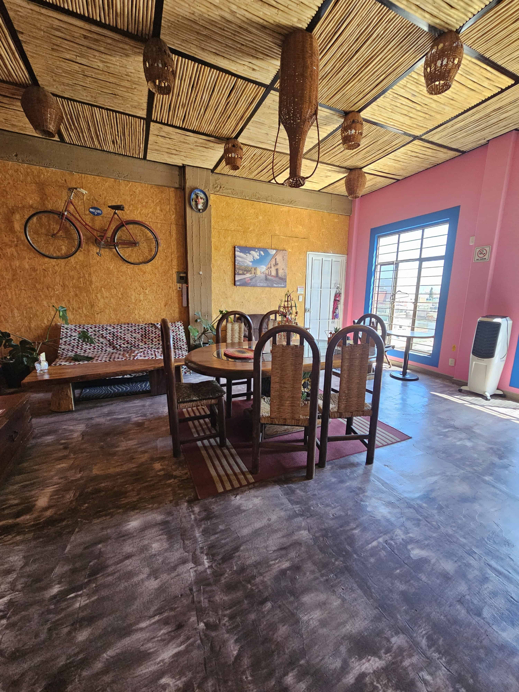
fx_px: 260
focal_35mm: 13
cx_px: 260
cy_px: 346
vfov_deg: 106.2
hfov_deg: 89.9
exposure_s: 1/100
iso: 400
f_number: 2.2
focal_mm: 2.2
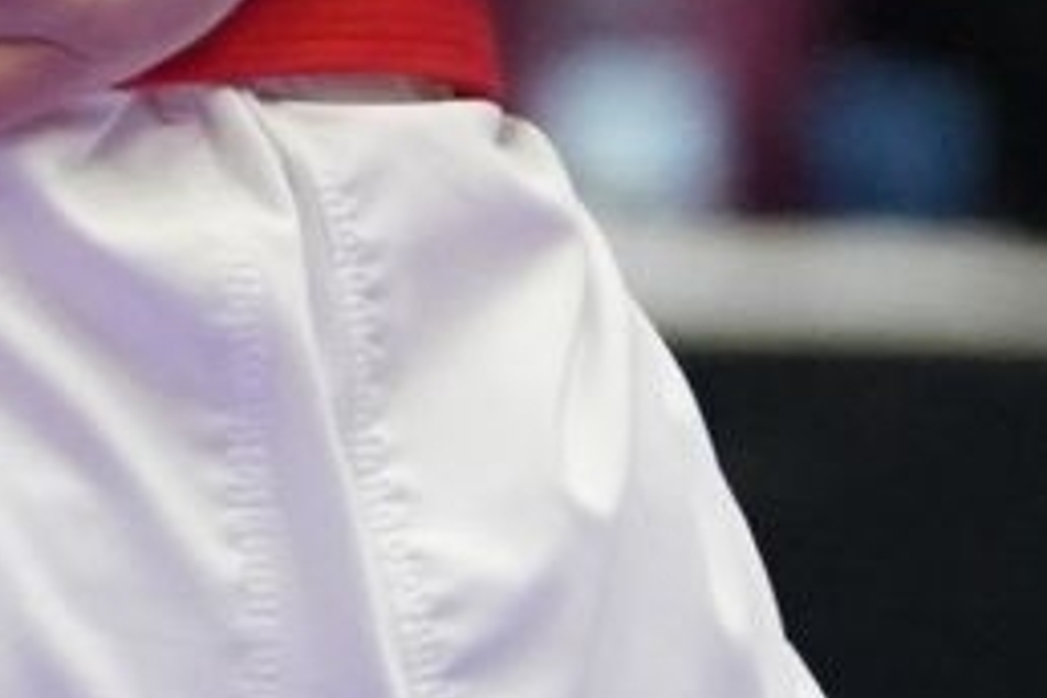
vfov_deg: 0.7
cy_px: -998
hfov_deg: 1.0
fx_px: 60779
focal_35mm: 2090
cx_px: -1153
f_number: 2.8
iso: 3200
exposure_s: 1/1000
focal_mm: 200
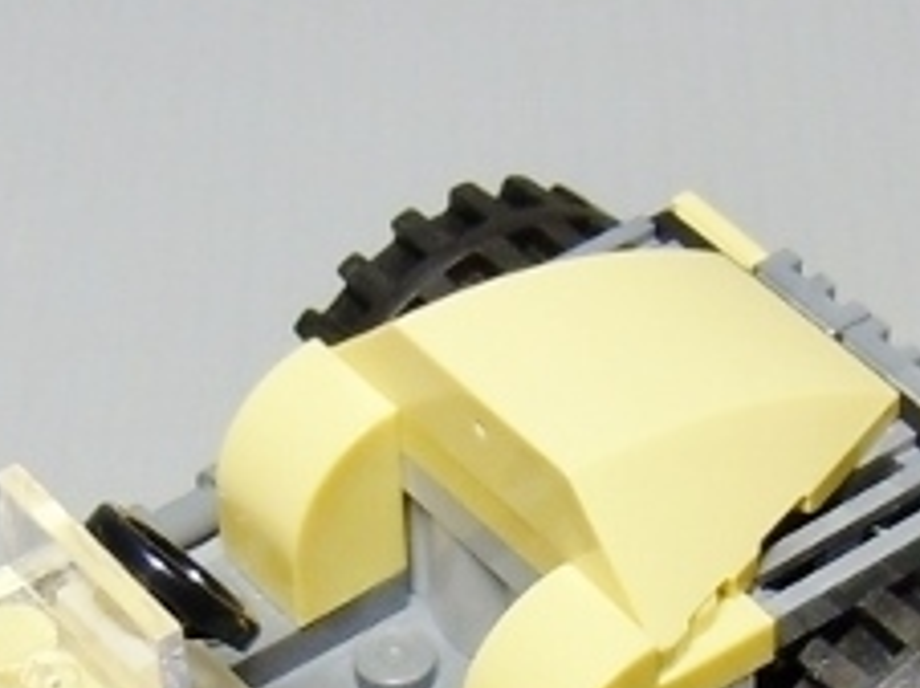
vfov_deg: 15.8
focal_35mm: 91
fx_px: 2416
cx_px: 250
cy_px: 749
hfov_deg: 21.4
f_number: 3.5
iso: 100
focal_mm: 5.4
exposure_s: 1/15
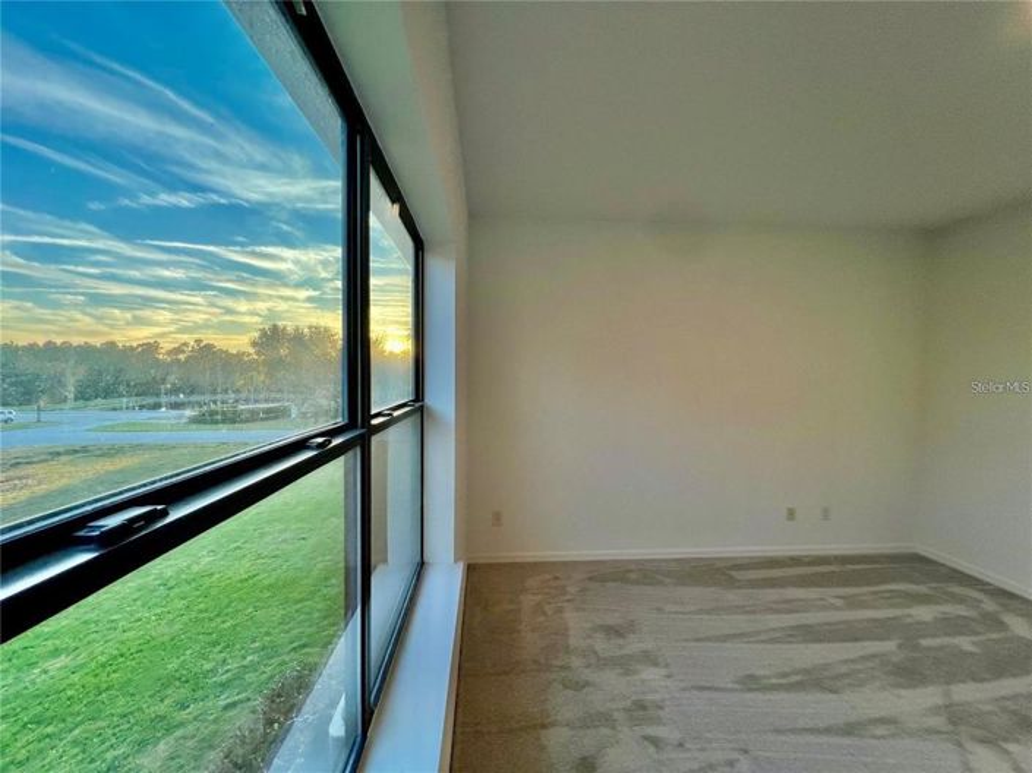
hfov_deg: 106.2
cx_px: 516
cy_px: 386
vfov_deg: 89.9
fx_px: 387
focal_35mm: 13
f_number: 1.8
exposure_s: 1/140
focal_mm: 1.57
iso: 32
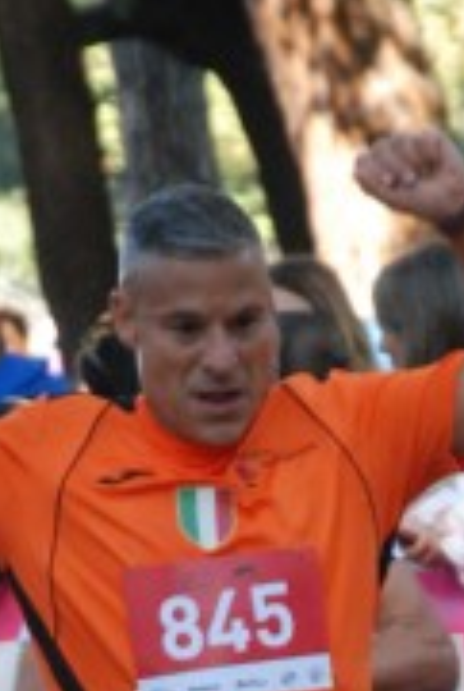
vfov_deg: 4.1
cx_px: 397
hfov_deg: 2.8
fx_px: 9630
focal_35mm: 501
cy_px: 741
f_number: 5.6
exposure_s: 1/250
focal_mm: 100
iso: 1000
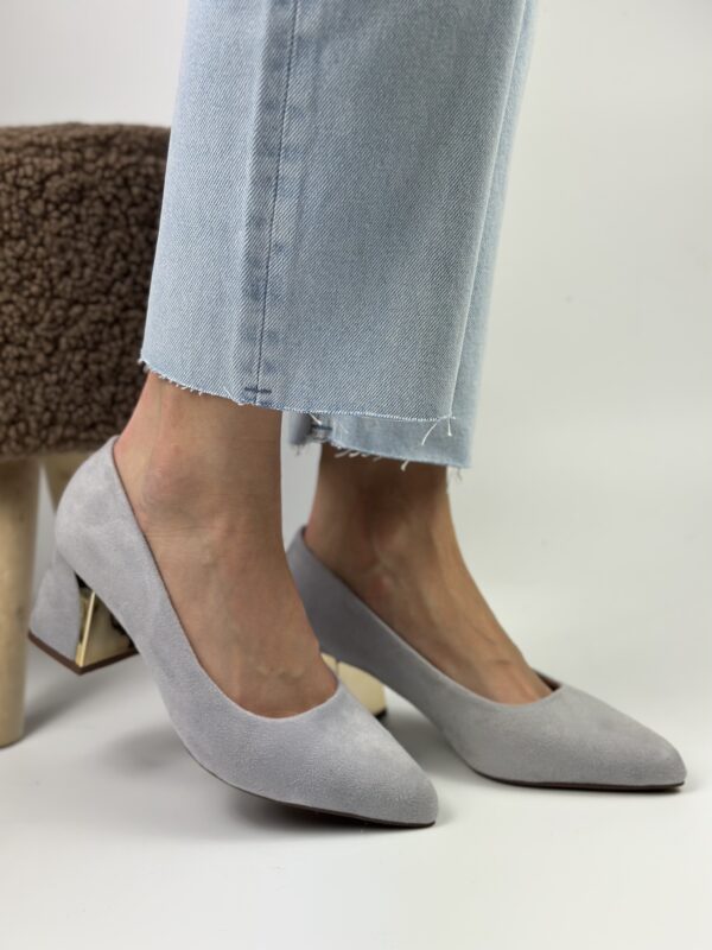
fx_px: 1316
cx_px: 356
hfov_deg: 30.3
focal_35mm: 48
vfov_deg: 39.7
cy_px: 475
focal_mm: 6.86
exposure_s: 1/1414
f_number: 1.78
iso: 80
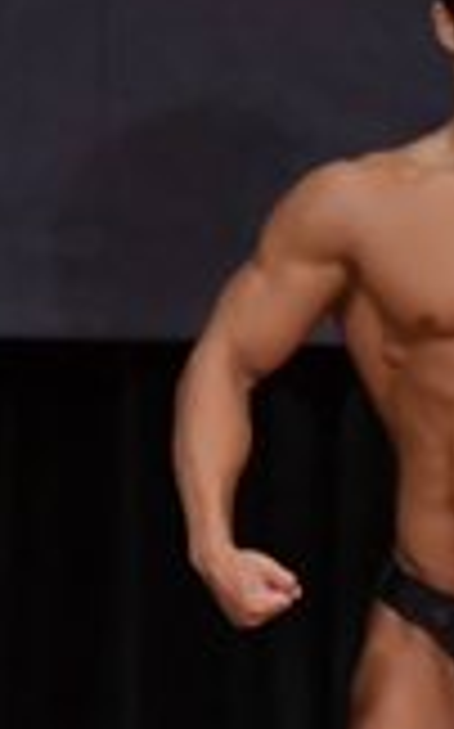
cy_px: 738
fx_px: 21736
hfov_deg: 1.2
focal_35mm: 1096
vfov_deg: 1.9
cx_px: 1656
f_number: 5.6
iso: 4000
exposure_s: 1/400
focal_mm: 150
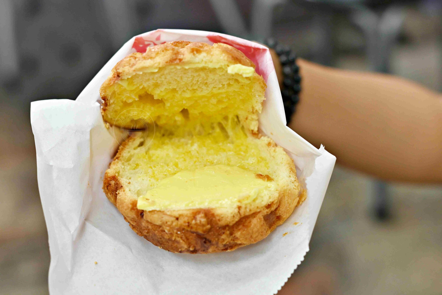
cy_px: 148
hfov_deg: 27.0
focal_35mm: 75
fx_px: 921
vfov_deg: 18.2
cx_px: 221
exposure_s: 1/200
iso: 400
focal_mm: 50
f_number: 3.2
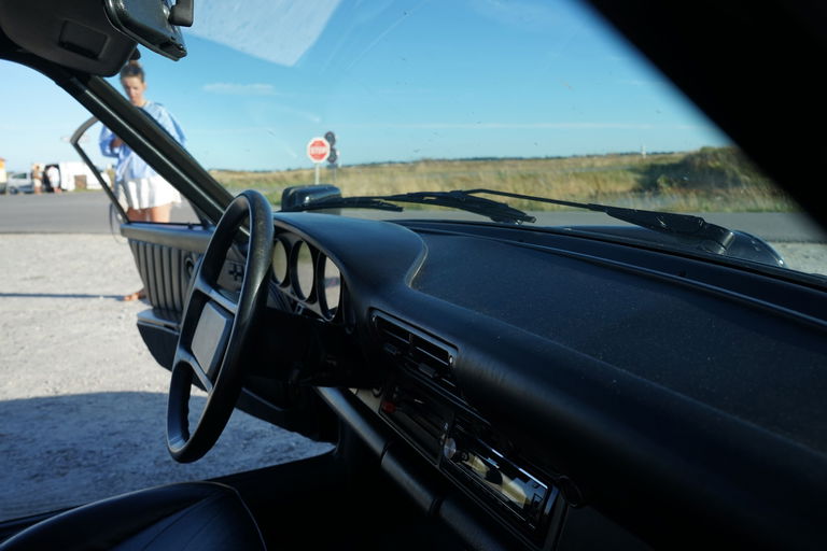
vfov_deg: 46.4
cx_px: 414
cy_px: 276
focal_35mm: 28
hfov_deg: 65.5
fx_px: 643
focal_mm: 28
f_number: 8
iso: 100
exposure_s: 1/125
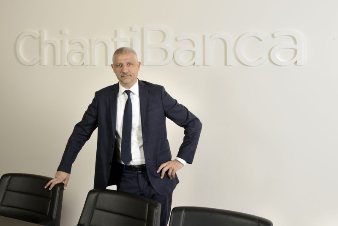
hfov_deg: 44.5
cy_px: 113
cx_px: 169
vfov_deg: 30.5
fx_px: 413
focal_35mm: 44
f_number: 10
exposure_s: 1/160
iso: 400
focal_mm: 44
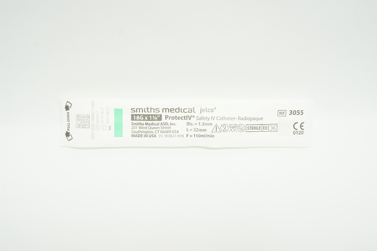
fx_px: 392
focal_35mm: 38
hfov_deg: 51.3
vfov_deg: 35.4
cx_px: 188
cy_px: 126
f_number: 11
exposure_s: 1/15
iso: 400
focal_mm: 25
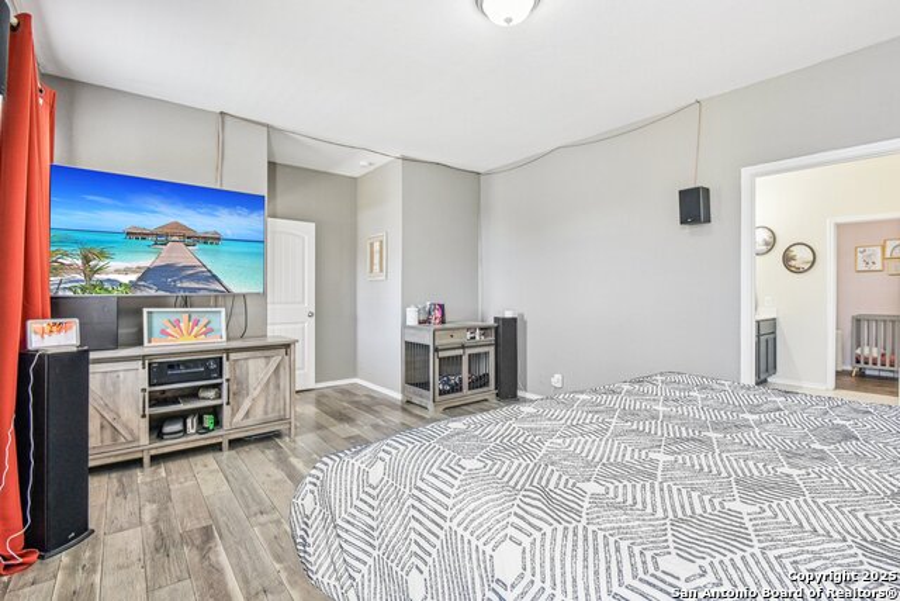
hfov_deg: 96.7
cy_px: 300
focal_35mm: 16
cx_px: 450
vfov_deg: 73.8
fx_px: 400
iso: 1800
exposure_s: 1/15
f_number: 8
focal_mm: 16
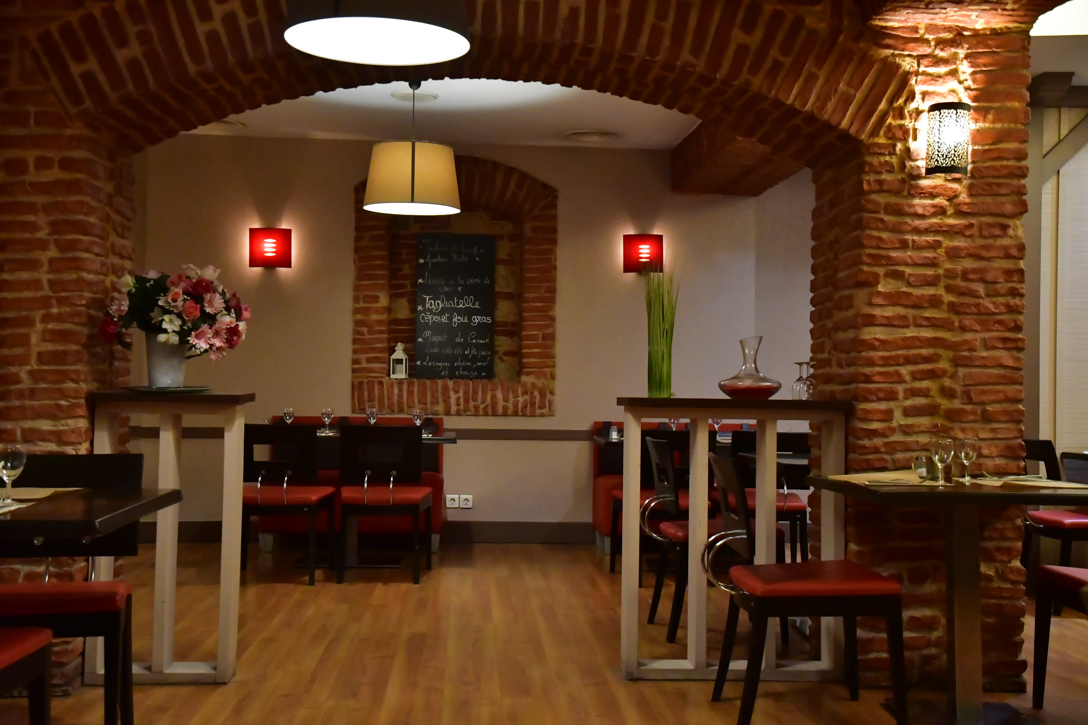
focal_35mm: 40
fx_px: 1224
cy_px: 362
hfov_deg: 47.9
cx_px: 544
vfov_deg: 33.0
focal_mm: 27
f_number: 5.6
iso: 6400
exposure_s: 1/100
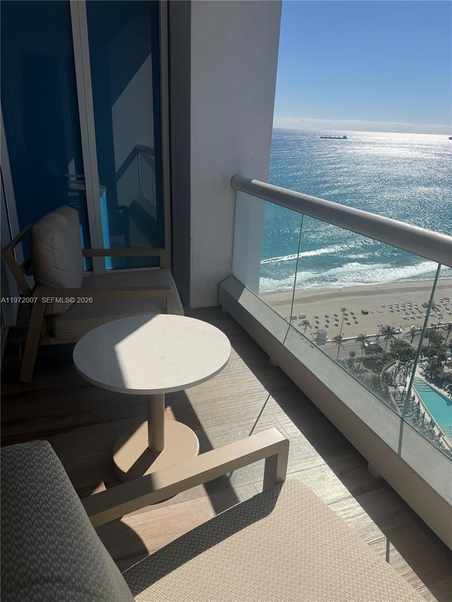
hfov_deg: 56.8
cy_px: 301
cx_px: 226
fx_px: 418
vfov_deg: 71.6
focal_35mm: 24
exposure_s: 1/8130
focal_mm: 6.76
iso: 80
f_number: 1.78
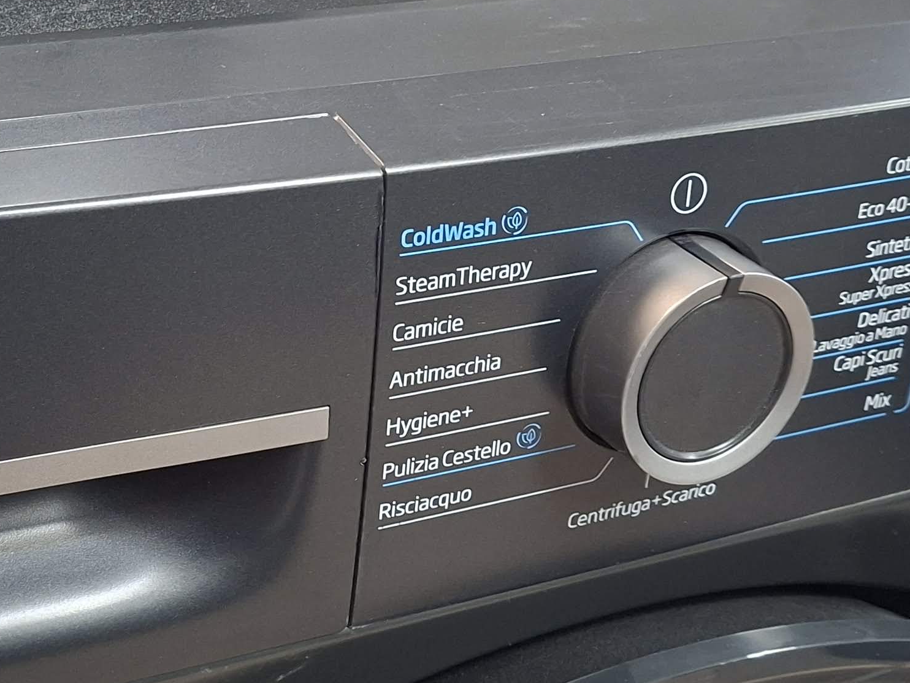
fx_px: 1630
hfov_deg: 30.8
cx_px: 247
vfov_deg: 23.5
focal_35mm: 62
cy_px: 214
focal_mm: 5.54
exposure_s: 1/33
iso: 400
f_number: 1.8
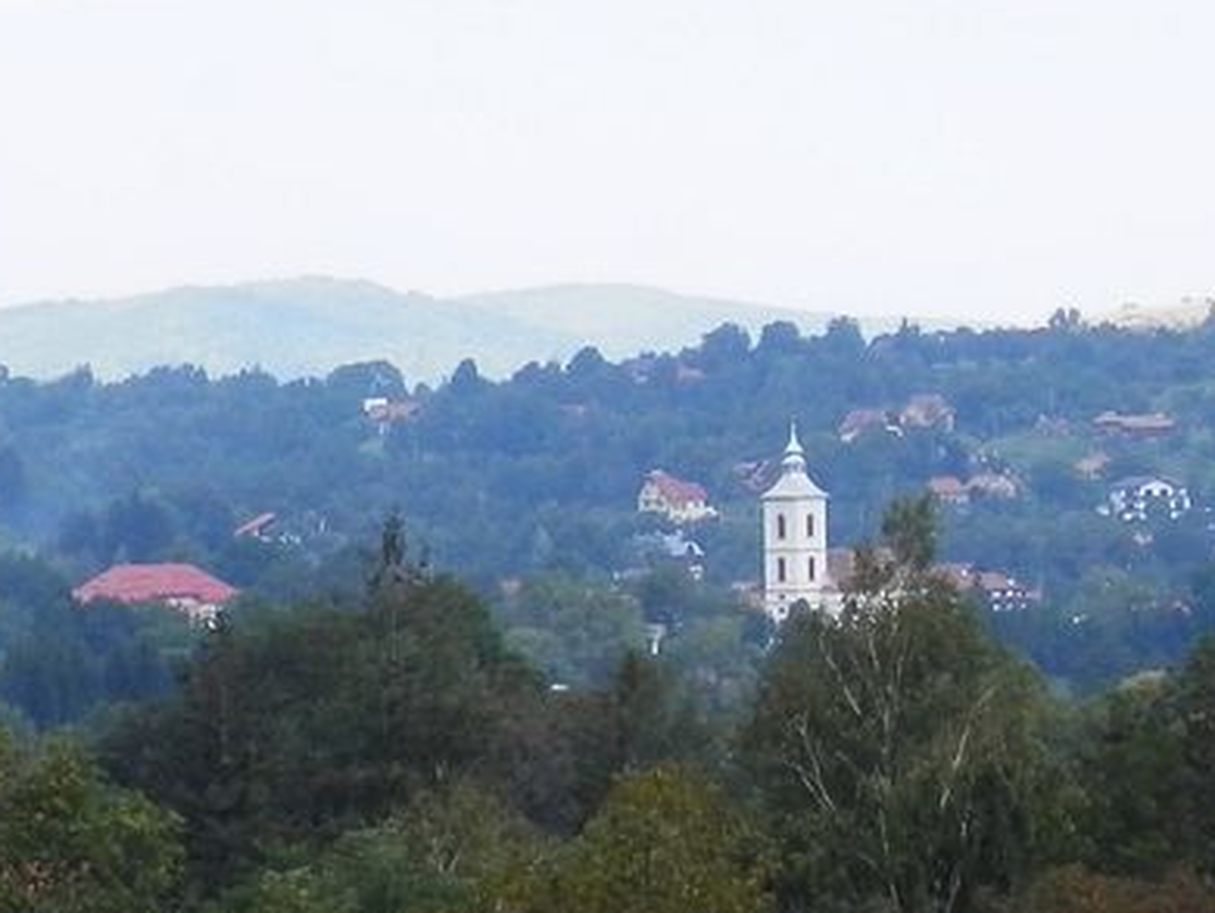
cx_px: 707
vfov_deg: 6.0
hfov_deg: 8.0
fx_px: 8640
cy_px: 1035
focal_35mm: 246
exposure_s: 1/200
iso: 80
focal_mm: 10.8
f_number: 4.2
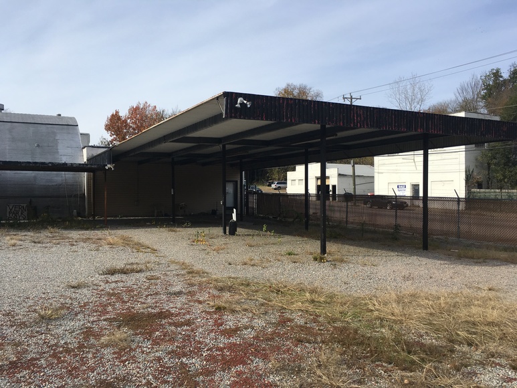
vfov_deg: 48.2
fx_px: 433
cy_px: 194
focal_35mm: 29
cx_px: 258
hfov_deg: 61.7
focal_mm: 4.15
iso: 25
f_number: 2.2
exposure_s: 1/1748
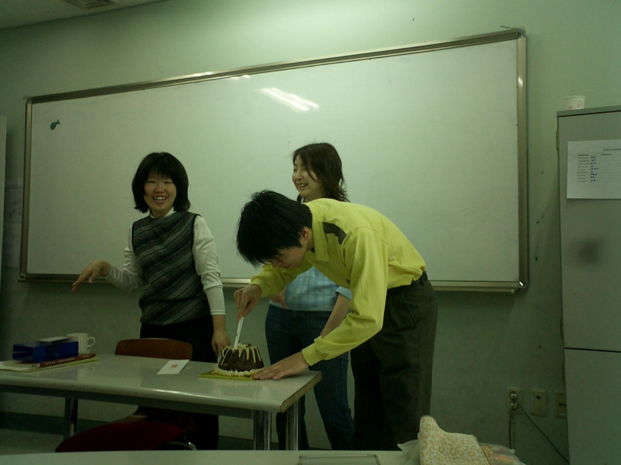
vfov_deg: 38.7
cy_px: 232
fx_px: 664
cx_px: 310
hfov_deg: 50.1
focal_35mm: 37
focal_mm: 5.6
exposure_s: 1/30
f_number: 3.5
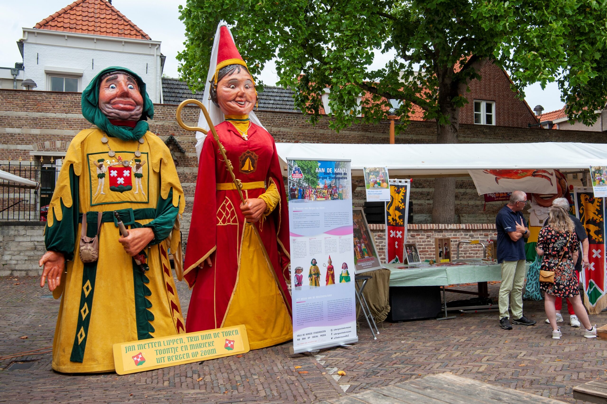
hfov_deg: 55.8
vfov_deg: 38.8
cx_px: 304
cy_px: 202
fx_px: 573
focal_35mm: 34
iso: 320
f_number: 10
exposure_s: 1/400
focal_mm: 34
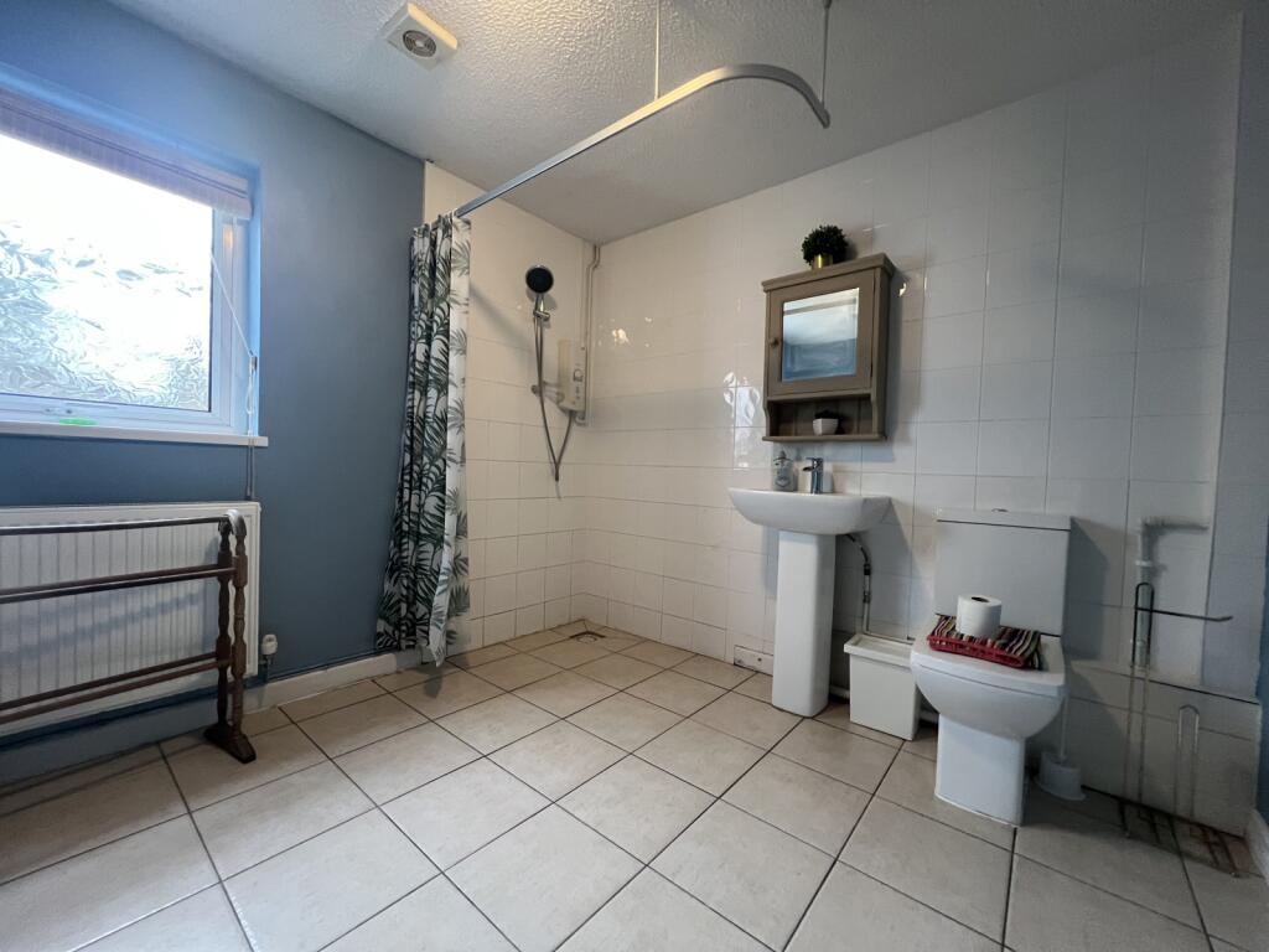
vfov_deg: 89.9
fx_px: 477
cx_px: 634
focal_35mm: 13
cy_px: 476
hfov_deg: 106.2
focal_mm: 1.57
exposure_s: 1/50
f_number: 1.8
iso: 250
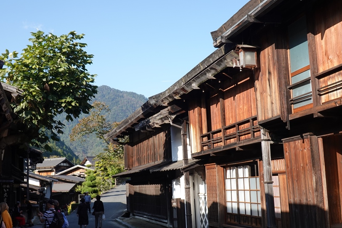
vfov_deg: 28.0
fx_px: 456
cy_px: 137
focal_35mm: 48
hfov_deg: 41.1
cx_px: 167
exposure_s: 1/400
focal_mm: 14.4
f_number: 4
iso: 125
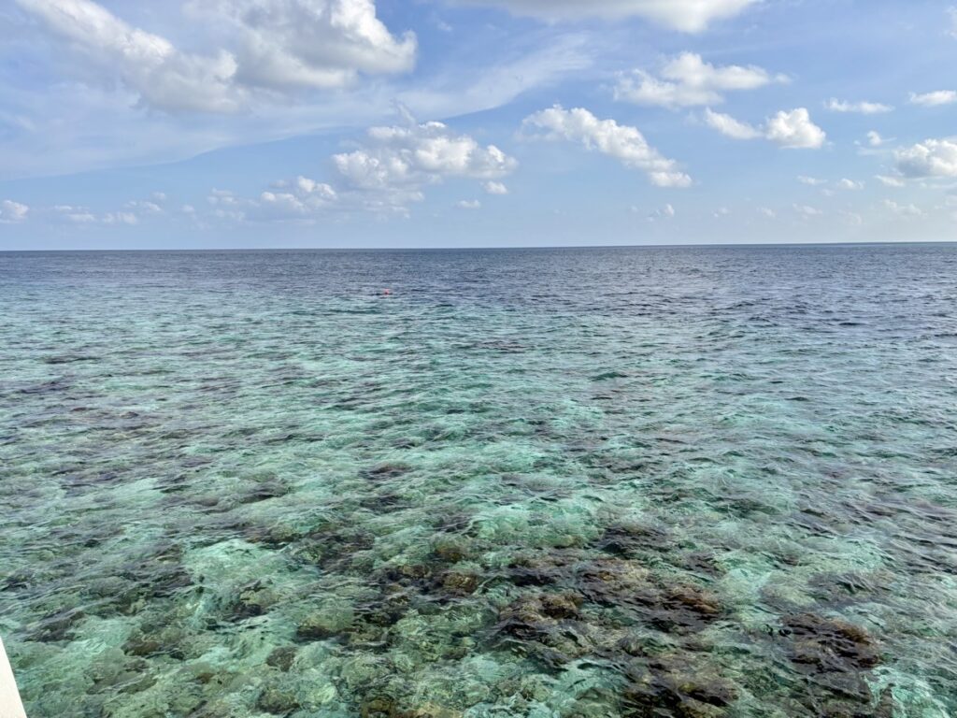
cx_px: 478
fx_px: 719
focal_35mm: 26
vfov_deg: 53.1
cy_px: 359
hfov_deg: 67.3
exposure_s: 1/4065
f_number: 1.6
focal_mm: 5.96
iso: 50
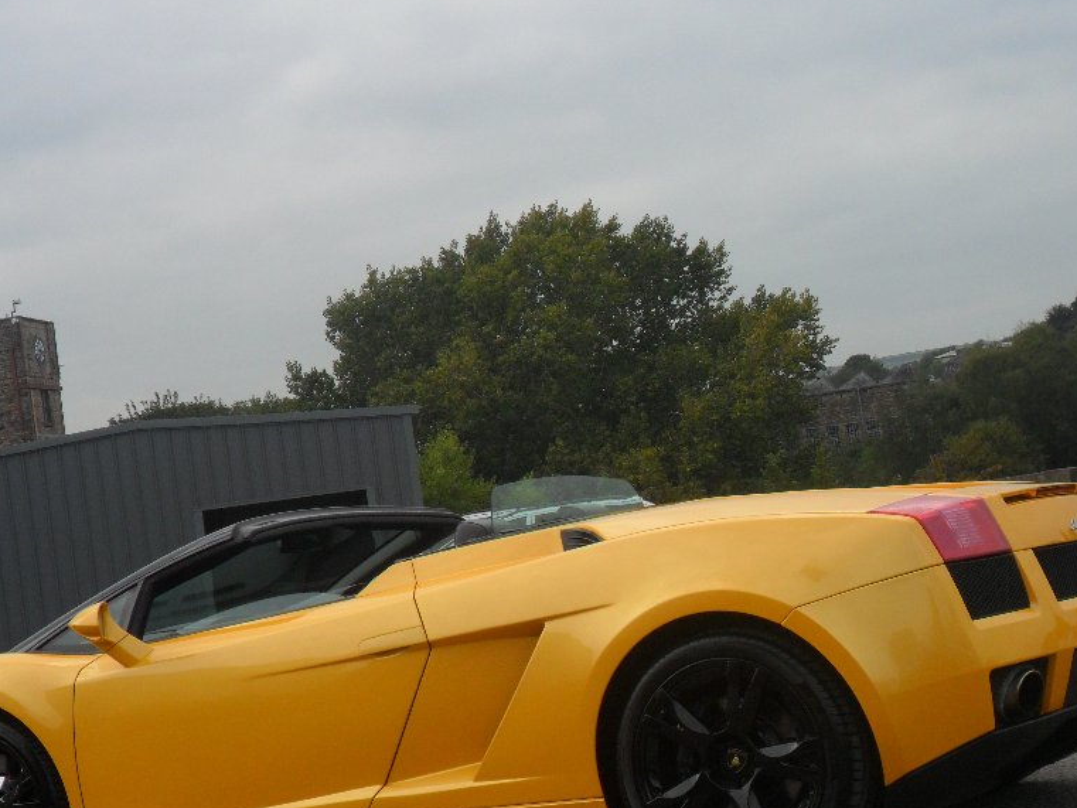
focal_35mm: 70
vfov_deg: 21.0
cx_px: 473
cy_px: 466
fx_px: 2178
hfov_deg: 27.7
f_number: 5
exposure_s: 1/350
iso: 80
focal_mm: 9.3
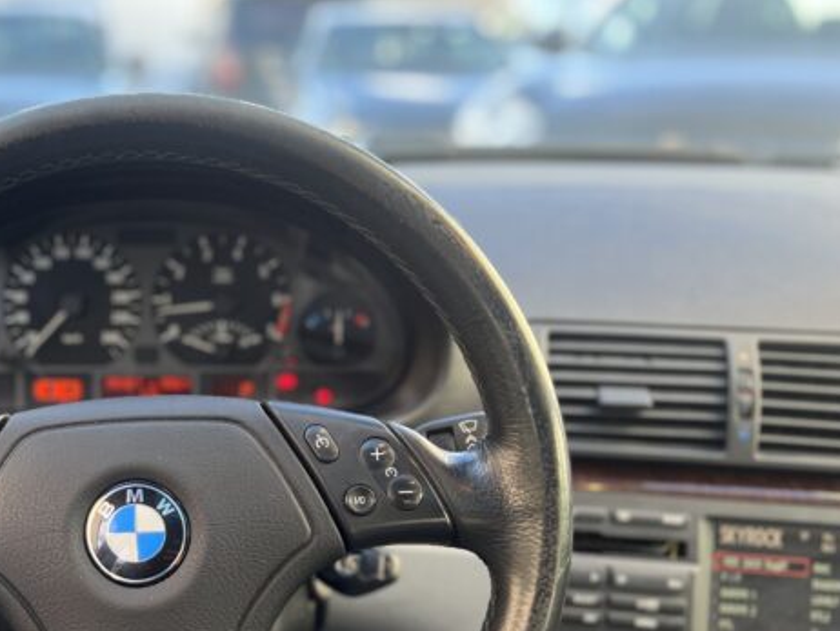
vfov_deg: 31.6
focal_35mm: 45
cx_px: 124
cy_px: 484
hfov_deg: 39.7
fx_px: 1093
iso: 80
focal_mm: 5.7
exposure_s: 1/121
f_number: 1.5
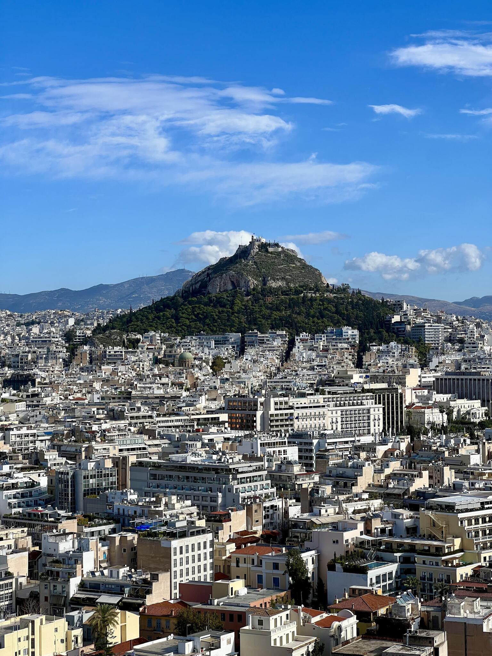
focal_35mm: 77
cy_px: 328
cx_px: 246
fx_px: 1459
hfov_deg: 19.1
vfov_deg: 25.3
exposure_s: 1/968
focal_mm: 9
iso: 32
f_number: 2.8
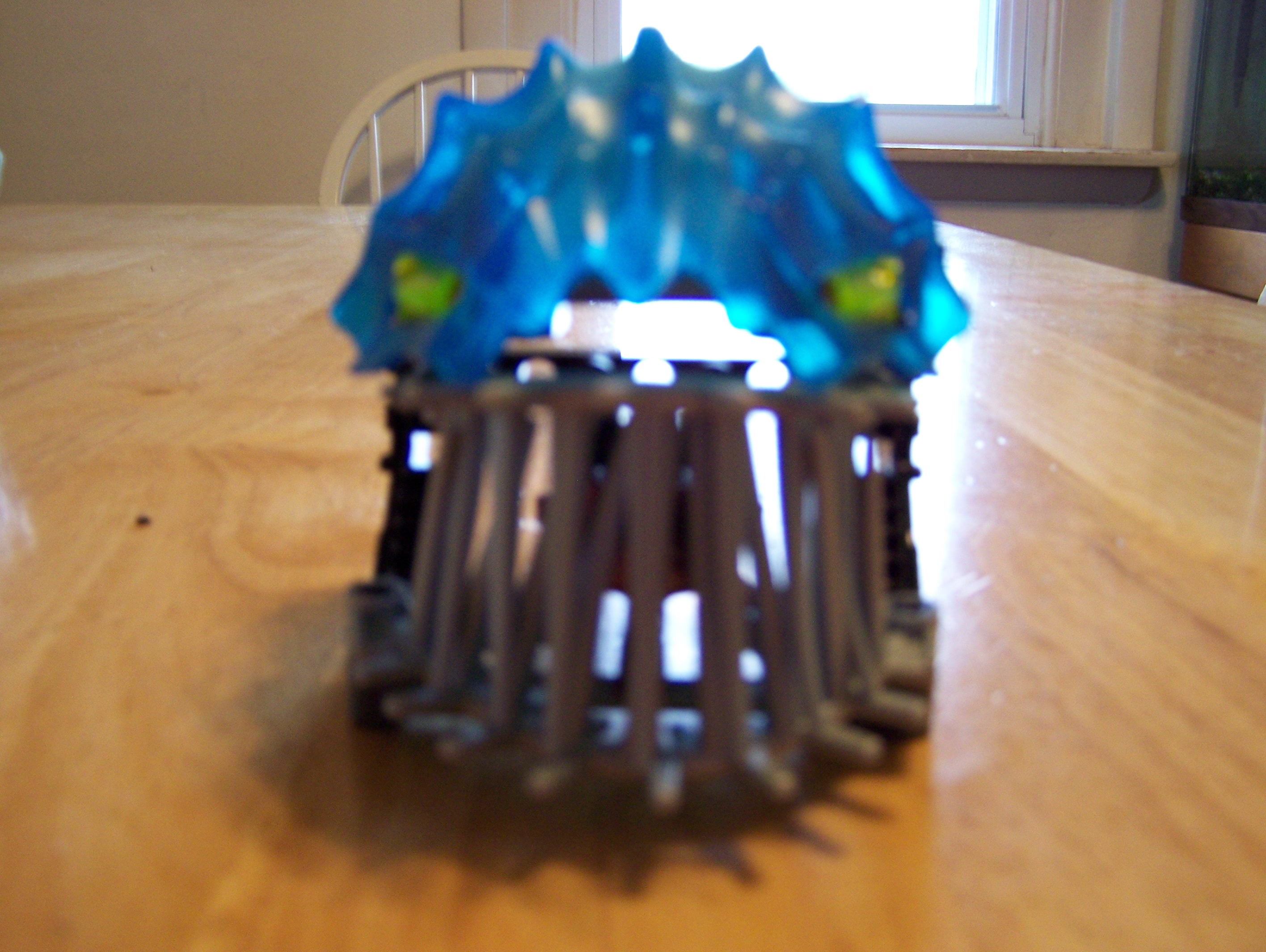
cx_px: 633
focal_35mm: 38
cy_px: 476
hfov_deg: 48.9
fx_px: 1391
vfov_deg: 37.8
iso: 160
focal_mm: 6.3
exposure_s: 1/15
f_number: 2.8
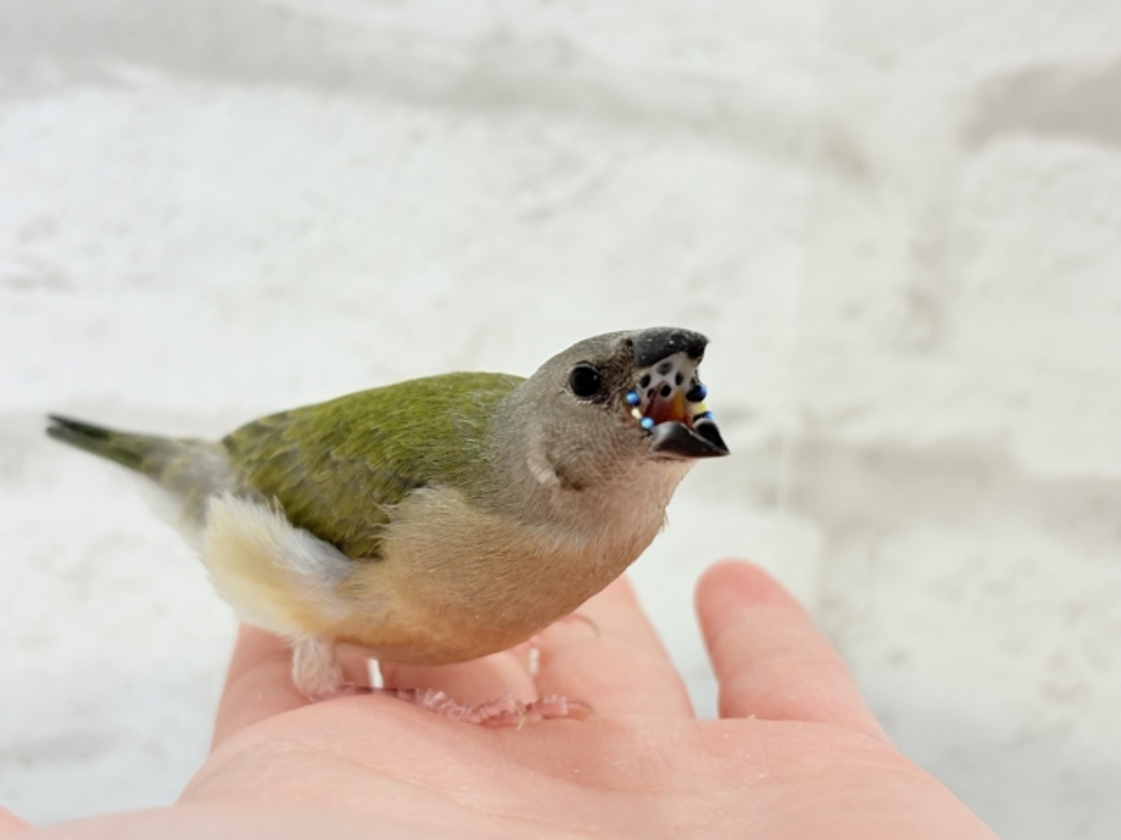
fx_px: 1684
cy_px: 420
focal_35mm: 52
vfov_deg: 28.0
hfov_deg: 36.8
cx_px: 560
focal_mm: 5.96
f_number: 1.6
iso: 50
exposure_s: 1/50
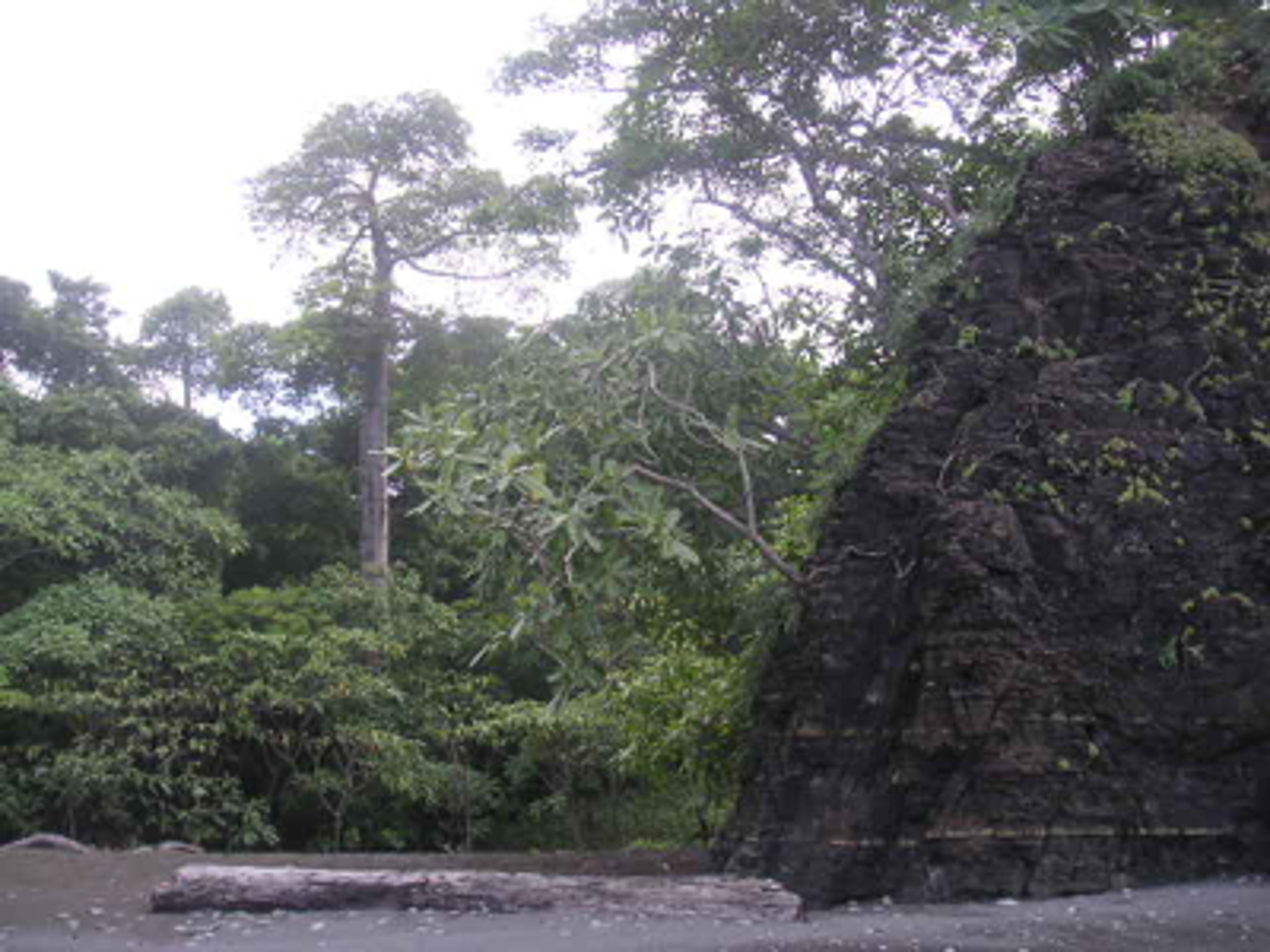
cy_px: 476
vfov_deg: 37.7
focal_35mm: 38
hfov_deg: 49.0
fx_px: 1394
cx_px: 635
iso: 50
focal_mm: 6
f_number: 2.8
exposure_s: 1/250
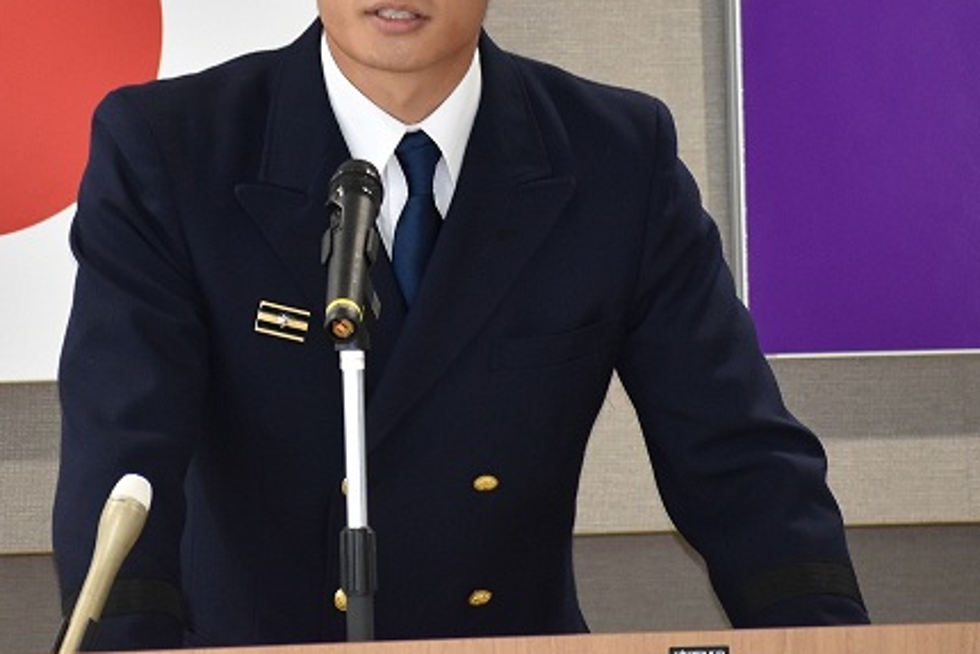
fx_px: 17944
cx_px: 308
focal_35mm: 659
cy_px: -2
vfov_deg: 2.1
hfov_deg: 3.1
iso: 1250
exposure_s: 1/160
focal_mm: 210
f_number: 5.3
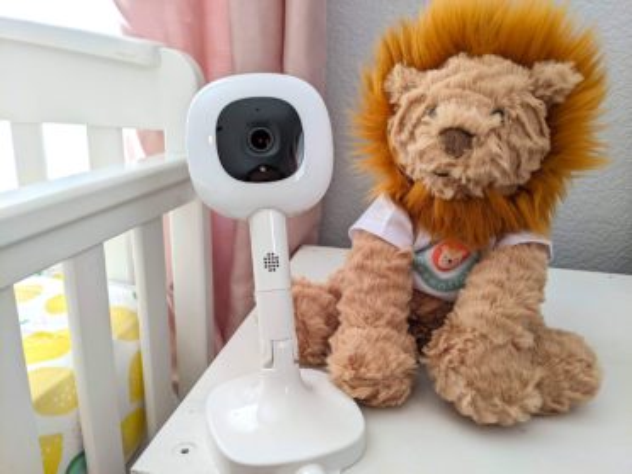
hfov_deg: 65.3
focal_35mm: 27
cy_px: 237
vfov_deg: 51.4
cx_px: 316
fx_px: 493
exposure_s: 1/59.9
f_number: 1.8
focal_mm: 4.44
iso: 62
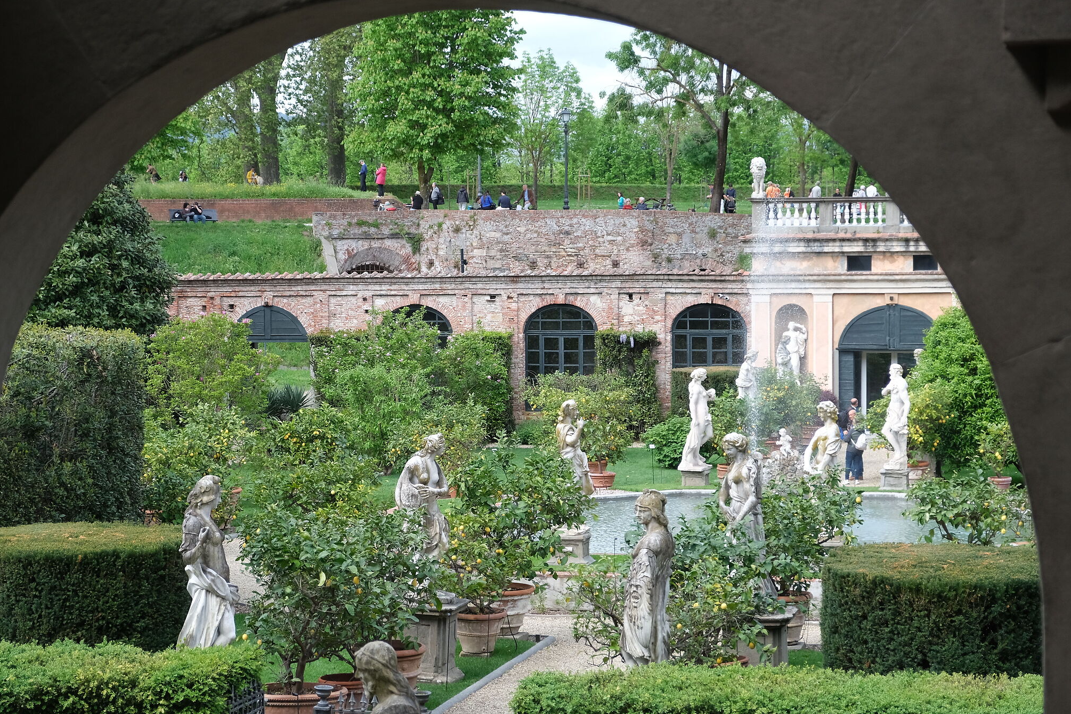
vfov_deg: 17.1
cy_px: 407
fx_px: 2380
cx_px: 459
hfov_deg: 25.3
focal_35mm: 80
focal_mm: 44.4
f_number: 4
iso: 500
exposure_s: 1/1000
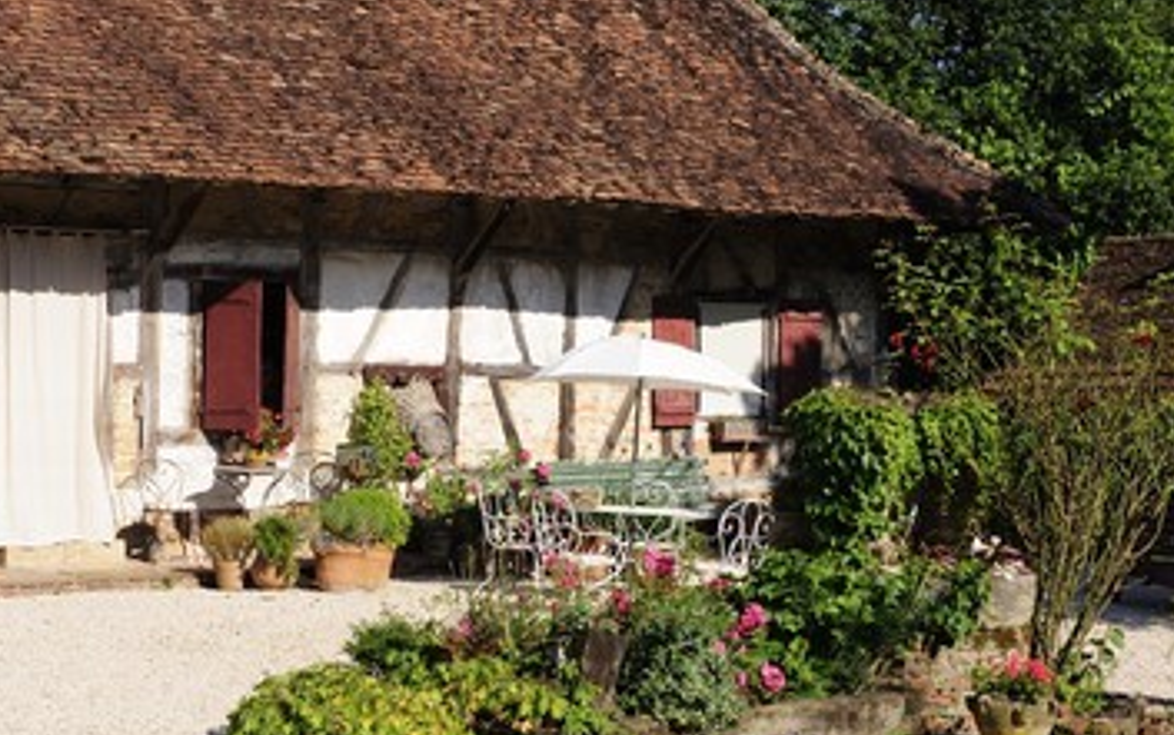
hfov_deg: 24.3
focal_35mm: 85
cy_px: 353
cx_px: 574
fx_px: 2721
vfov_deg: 15.4
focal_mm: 70
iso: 200
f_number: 14
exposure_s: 1/160
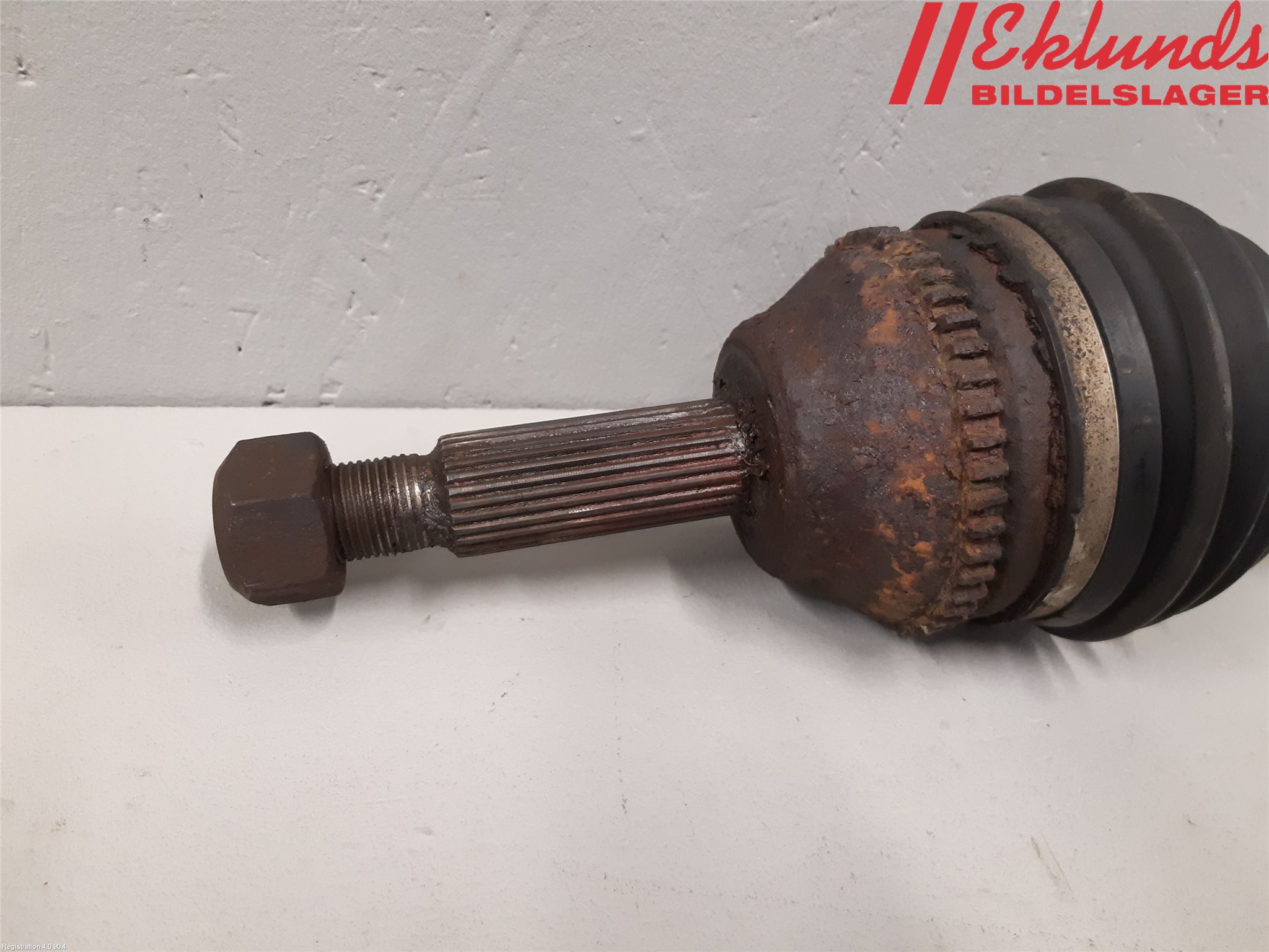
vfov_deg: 53.1
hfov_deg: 67.3
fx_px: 953
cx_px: 634
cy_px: 476
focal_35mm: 26
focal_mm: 3.93
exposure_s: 1/50
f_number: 1.7
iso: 250
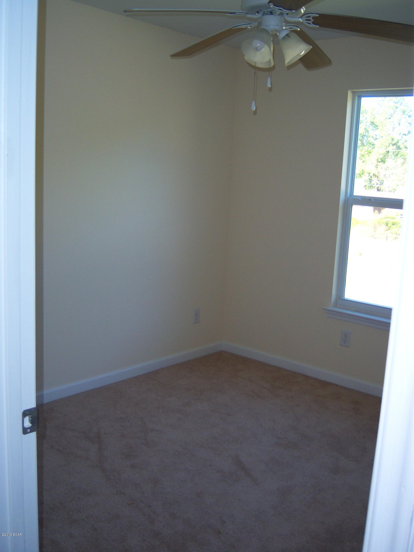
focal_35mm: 36
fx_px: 574
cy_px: 276
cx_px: 207
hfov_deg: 39.7
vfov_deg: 51.4
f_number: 2.8
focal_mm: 7.5
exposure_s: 1/60
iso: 80
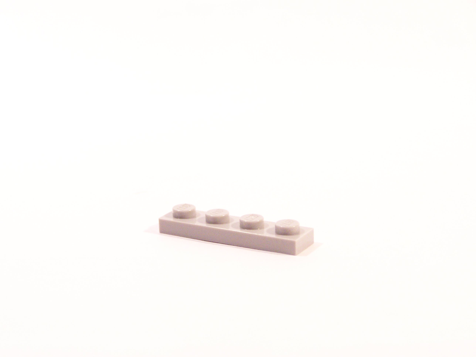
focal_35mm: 82
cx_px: 238
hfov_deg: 23.8
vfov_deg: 18.0
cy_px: 178
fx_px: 1128
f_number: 3.6
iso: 400
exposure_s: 1/30
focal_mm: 13.7
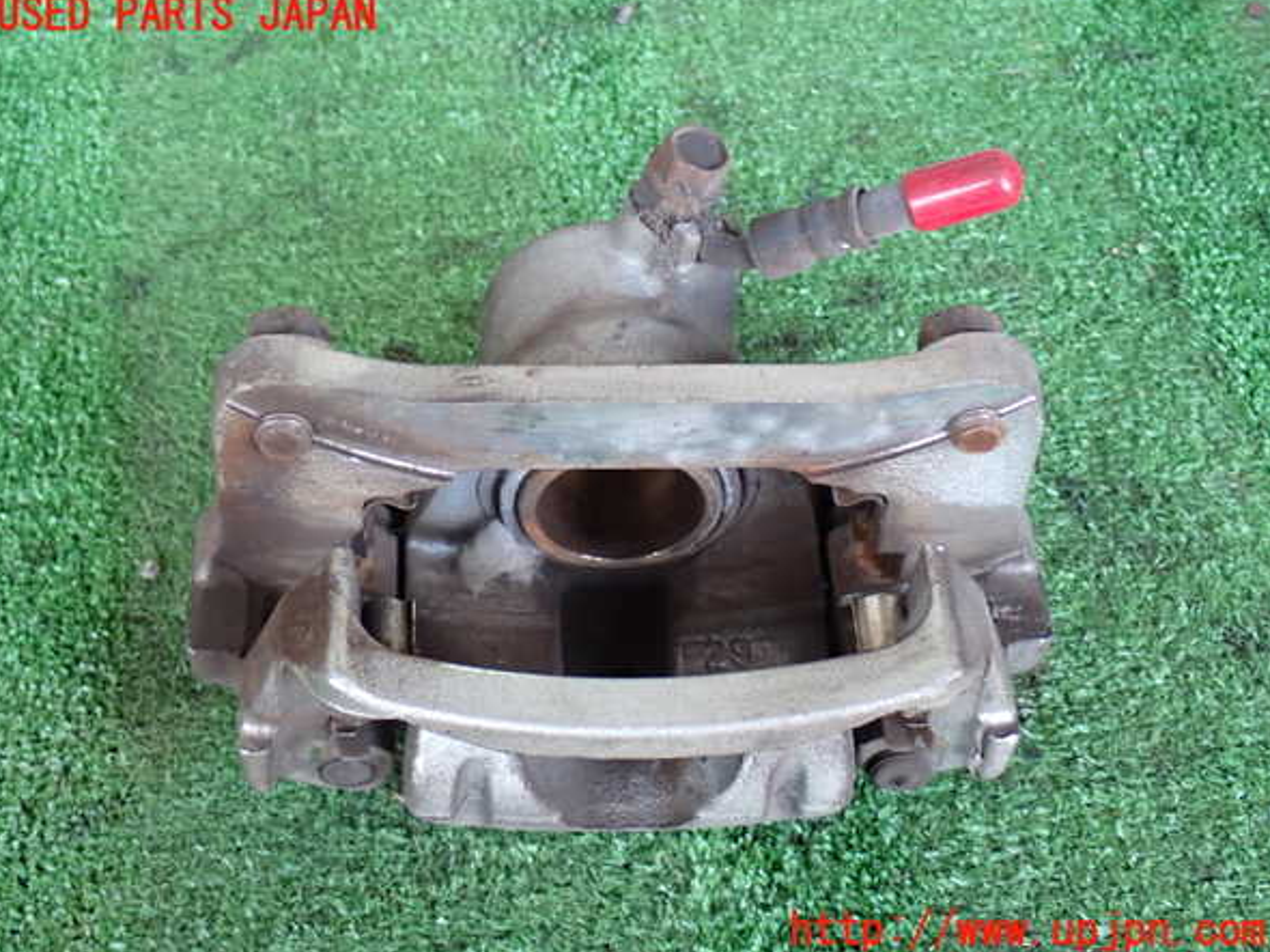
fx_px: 2164
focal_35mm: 59
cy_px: 474
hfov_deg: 32.7
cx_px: 631
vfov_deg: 24.8
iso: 800
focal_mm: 10.35
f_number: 3.5
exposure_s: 1/60
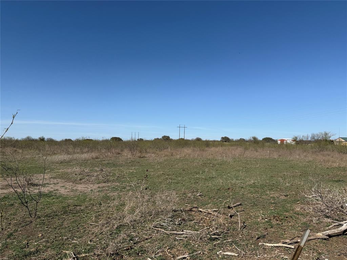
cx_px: 174
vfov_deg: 56.8
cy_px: 130
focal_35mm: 24
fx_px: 241
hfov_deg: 71.6
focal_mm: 6.76
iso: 80
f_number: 1.78
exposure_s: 1/7353
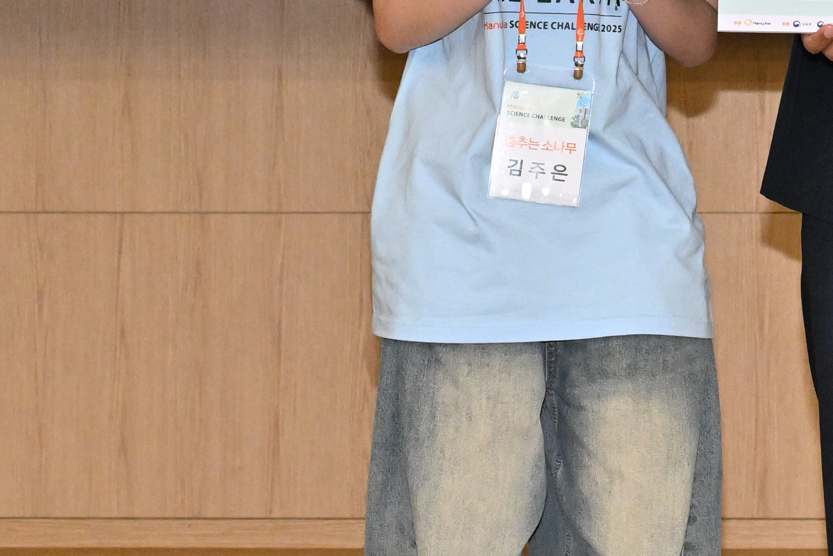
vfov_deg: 6.8
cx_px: 976
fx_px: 4535
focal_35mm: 196
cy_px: -426
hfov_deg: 10.3
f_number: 5
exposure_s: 1/320
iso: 3200
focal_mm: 47
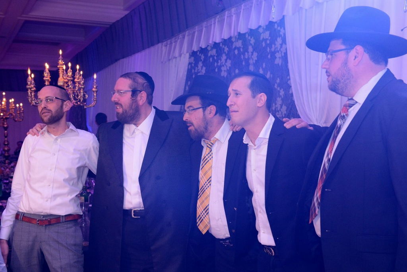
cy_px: 136
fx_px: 543
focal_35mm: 48
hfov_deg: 41.1
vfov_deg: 28.1
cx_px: 204
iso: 3200
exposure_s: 1/80
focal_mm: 48
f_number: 5.6
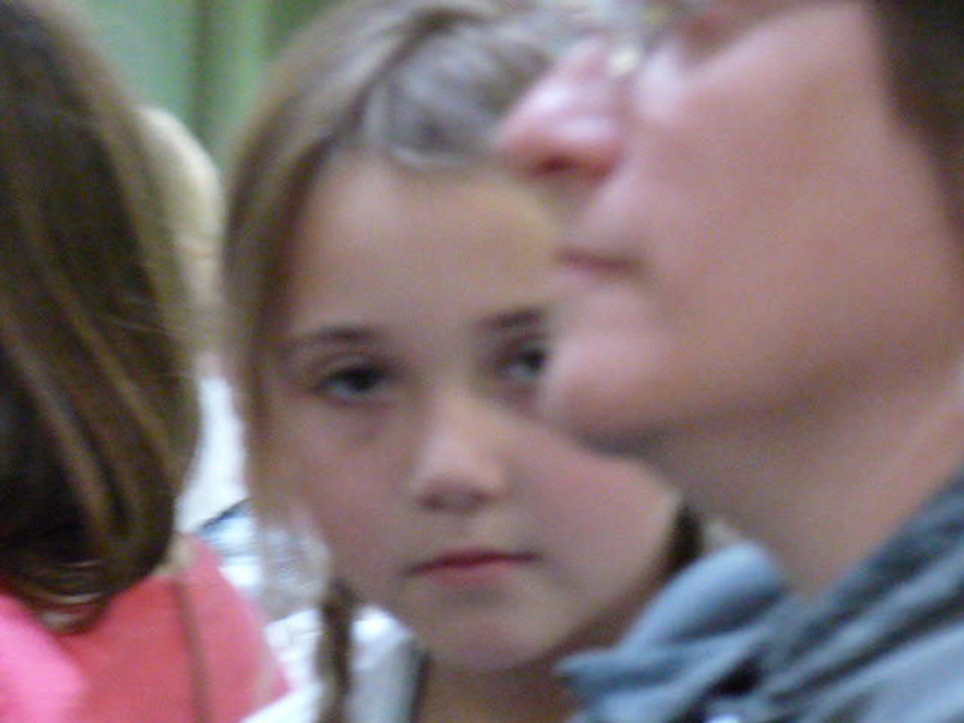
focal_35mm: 355
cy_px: 362
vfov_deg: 4.2
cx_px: 482
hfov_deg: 5.6
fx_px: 9886
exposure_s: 1/40
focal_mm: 35.6
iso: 800
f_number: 3.7
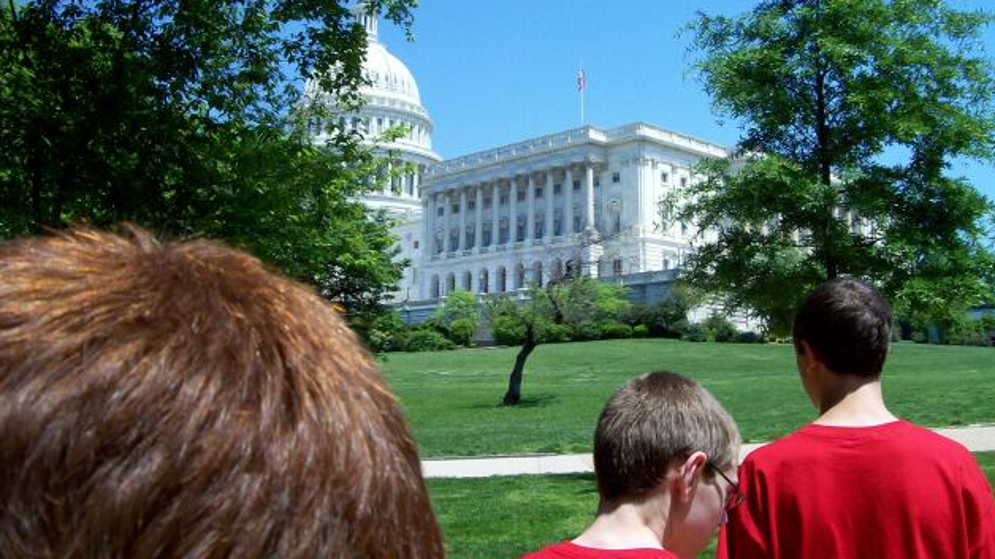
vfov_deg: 29.5
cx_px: 495
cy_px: 195
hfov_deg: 50.5
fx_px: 1055
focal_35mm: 40
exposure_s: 1/566
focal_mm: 6
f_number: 4.8
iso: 80
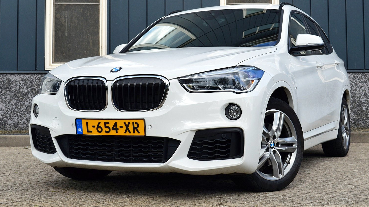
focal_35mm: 60
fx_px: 583
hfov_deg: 35.1
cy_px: 82
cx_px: 183
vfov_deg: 20.2
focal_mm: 35
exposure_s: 1/250
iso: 400
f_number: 10
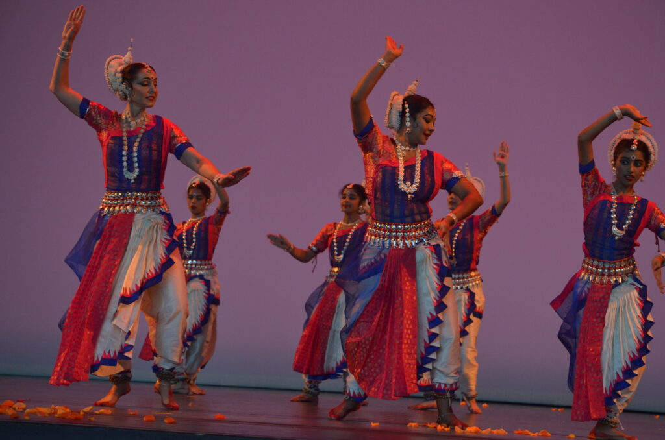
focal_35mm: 120
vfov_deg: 11.4
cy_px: 220
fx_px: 2212
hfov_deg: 17.1
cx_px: 332
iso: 1000
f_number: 5.6
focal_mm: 80
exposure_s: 1/250
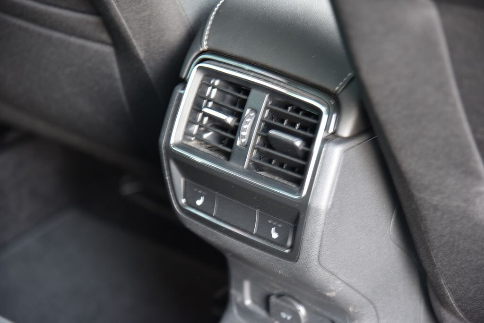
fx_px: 1614
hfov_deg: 17.1
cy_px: 162
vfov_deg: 11.4
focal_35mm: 120
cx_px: 242
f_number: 4
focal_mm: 120
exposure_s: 1/8
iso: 500
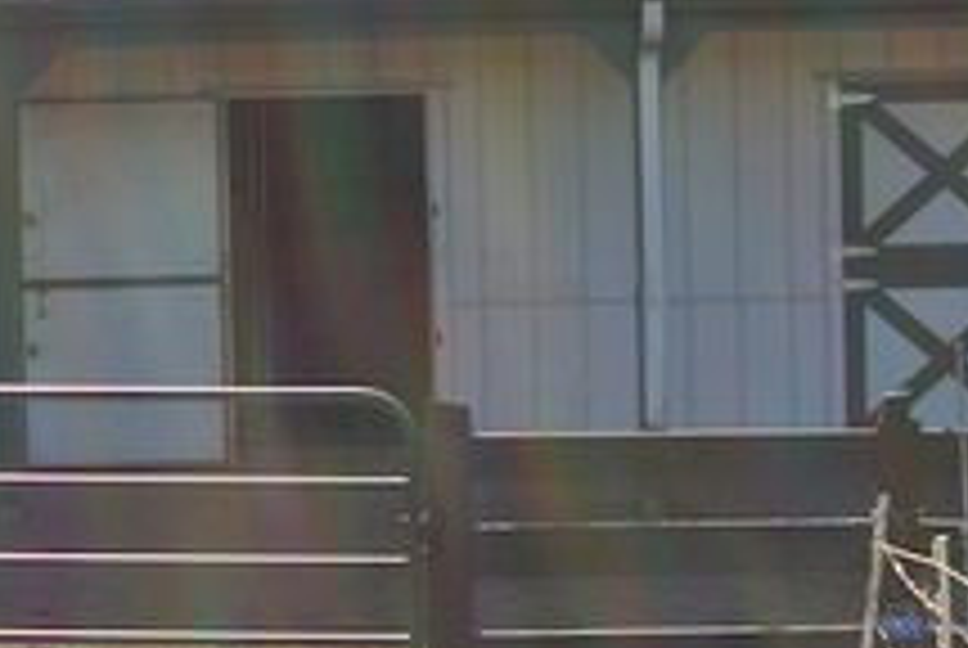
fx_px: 4335
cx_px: 126
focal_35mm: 161
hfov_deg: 12.7
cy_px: 256
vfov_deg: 8.6
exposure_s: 1/250
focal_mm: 15.1
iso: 100
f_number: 7.1
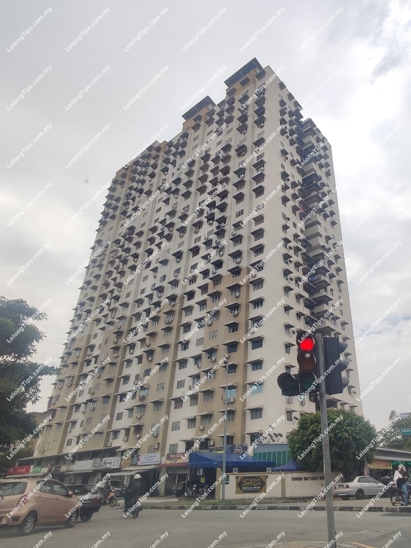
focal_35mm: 16
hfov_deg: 78.1
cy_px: 274
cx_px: 206
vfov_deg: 94.5
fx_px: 253
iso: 50
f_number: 2.2
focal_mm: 1.65
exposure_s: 1/1421
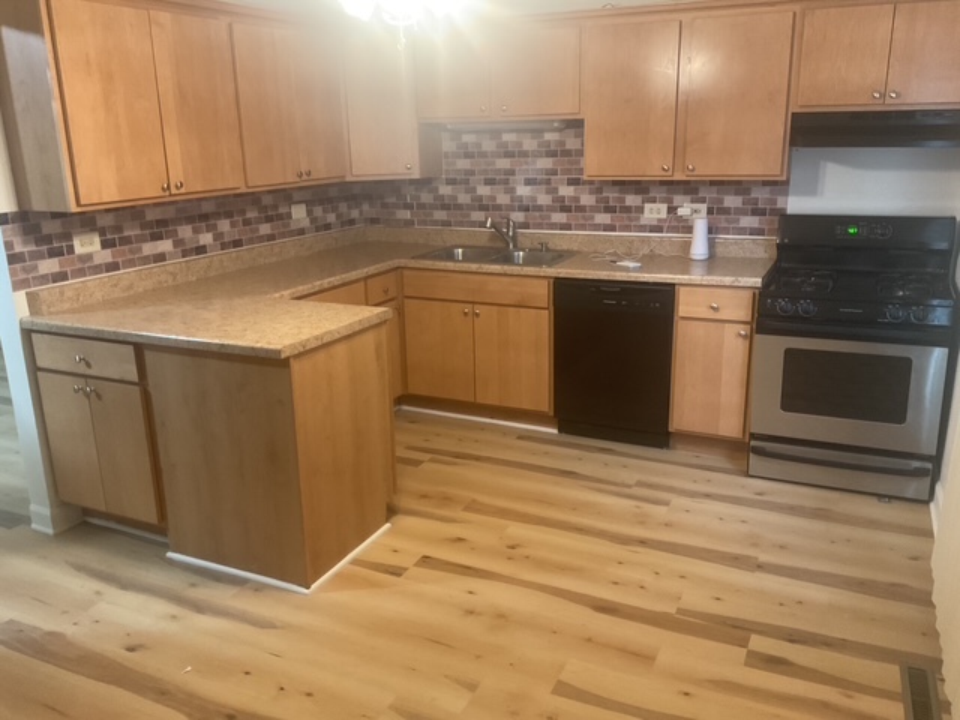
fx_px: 804
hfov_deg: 61.7
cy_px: 360
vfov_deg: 48.2
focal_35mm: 29
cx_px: 480
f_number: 1.8
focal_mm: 3
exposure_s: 1/40
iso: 320
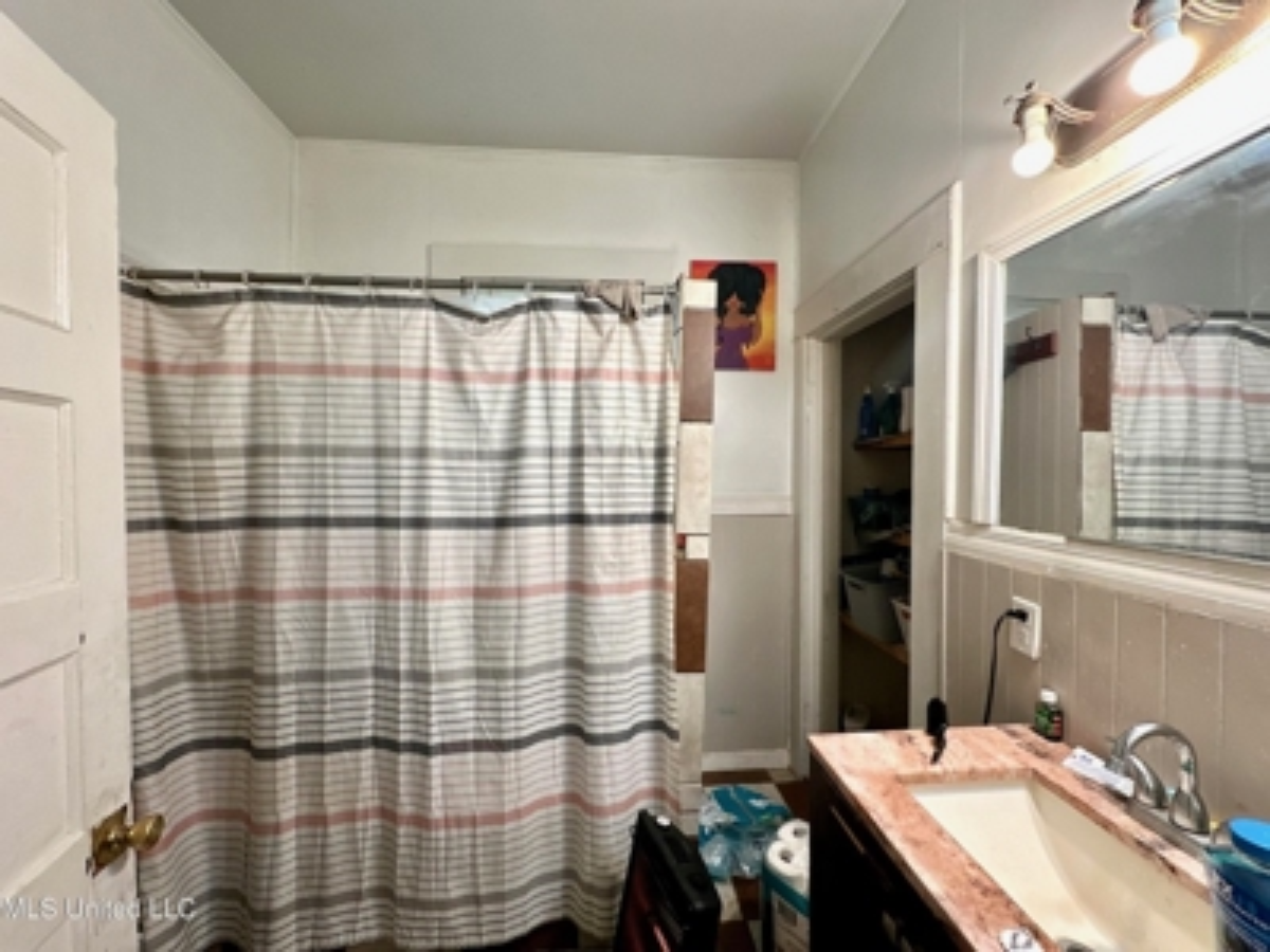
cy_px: 476
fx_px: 514
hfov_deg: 102.1
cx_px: 635
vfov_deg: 85.7
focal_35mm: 14
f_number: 2.2
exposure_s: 1/60
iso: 320
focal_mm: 2.22
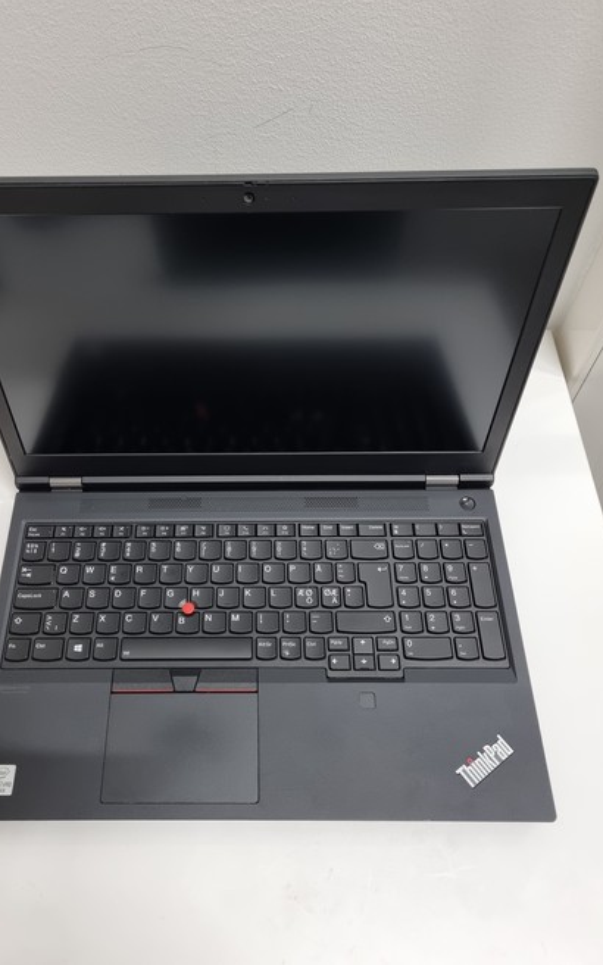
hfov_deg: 44.4
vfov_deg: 66.5
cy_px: 476
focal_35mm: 28
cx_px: 250
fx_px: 736
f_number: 1.8
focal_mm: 5.4
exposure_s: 1/100
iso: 200
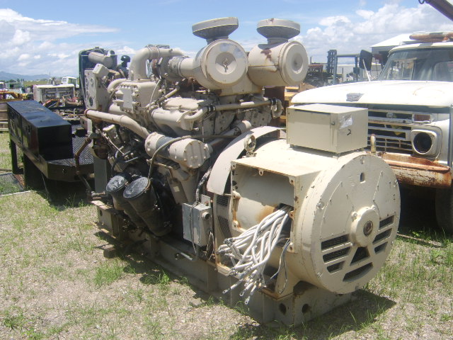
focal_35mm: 31
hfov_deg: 58.4
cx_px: 226
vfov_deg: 45.4
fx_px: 406
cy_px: 170
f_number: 6.7
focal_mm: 8.13
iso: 71
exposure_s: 1/297
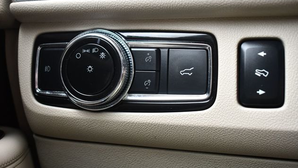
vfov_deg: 24.4
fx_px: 387
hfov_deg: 42.1
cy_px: 75
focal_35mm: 49
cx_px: 151
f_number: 4.2
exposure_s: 1/125
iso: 1100
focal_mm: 31
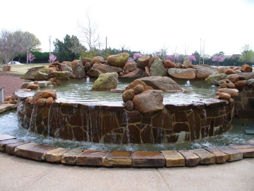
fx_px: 272
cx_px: 127
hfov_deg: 50.1
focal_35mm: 37
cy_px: 96
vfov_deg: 38.7
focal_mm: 6.1
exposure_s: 1/125
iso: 80
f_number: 5.6
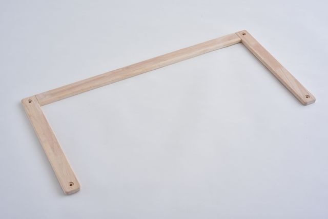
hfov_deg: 33.4
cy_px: 110
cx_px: 164
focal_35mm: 60
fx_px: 547
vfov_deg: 22.6
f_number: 16
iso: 200
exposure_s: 1/125
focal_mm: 60
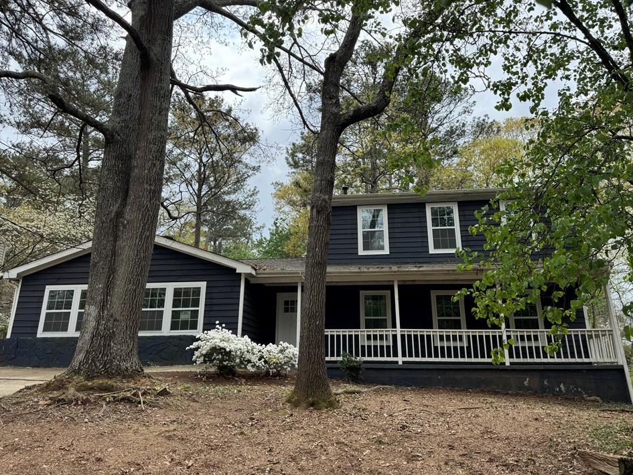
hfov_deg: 67.3
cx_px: 326
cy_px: 224
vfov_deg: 53.0
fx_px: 476
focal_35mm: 26
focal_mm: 6.76
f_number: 1.78
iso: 80
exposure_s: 1/1923
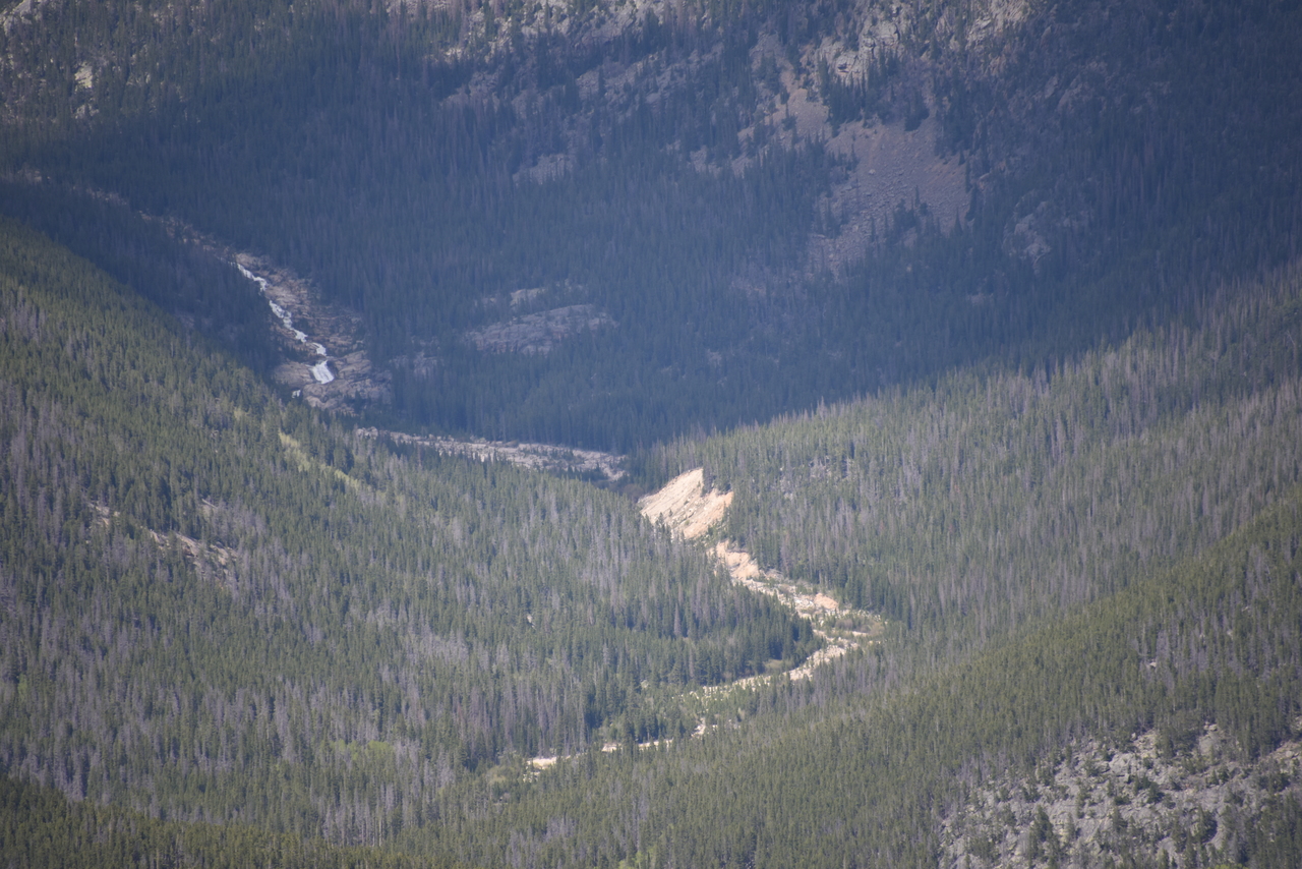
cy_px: 434
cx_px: 651
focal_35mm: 300
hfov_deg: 6.9
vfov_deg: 4.6
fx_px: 10852
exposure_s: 1/640
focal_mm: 300
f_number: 5.6
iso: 180
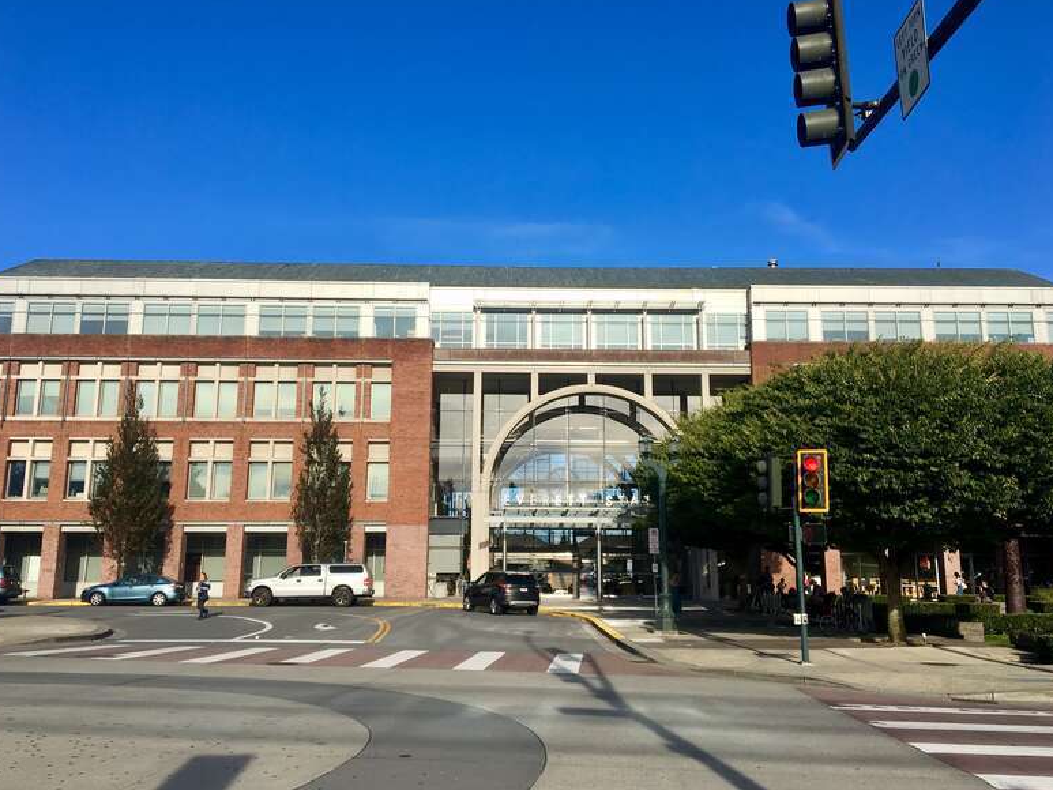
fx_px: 913
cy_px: 394
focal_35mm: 30
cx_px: 527
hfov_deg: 60.0
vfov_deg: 46.8
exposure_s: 1/1748
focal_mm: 4.15
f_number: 2.2
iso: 25
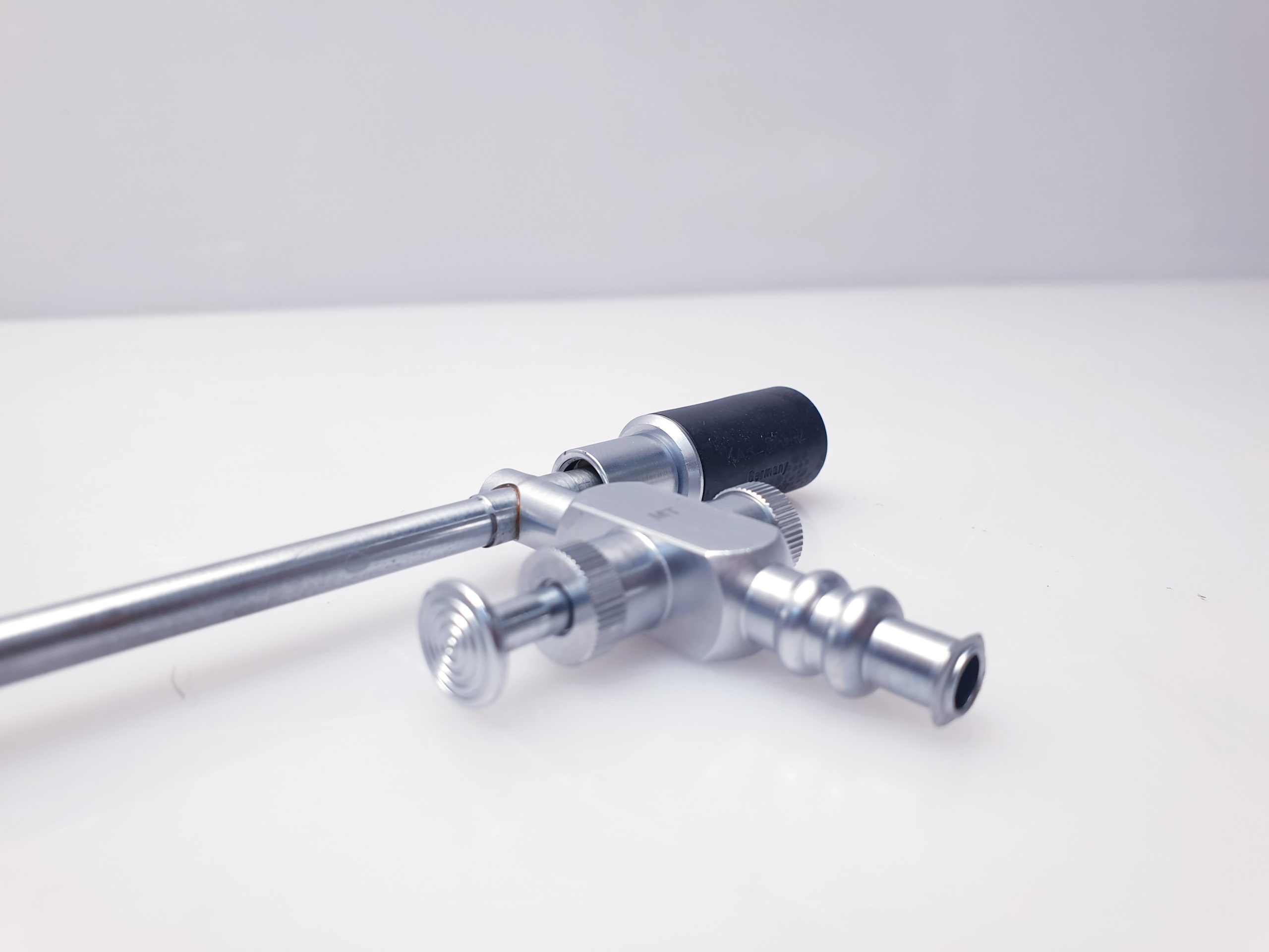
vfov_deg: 53.1
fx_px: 953
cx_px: 634
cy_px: 476
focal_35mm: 26
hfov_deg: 67.3
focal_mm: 4.3
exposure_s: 1/100
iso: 80
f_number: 2.4
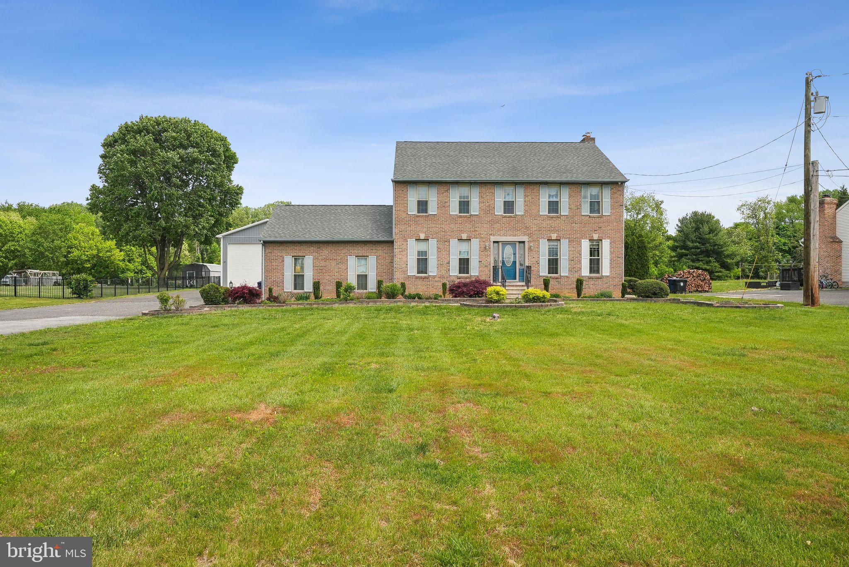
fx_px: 566
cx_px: 424
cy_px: 284
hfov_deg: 73.7
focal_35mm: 24
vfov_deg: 53.2
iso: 800
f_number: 9
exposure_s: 1/1600
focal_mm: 24
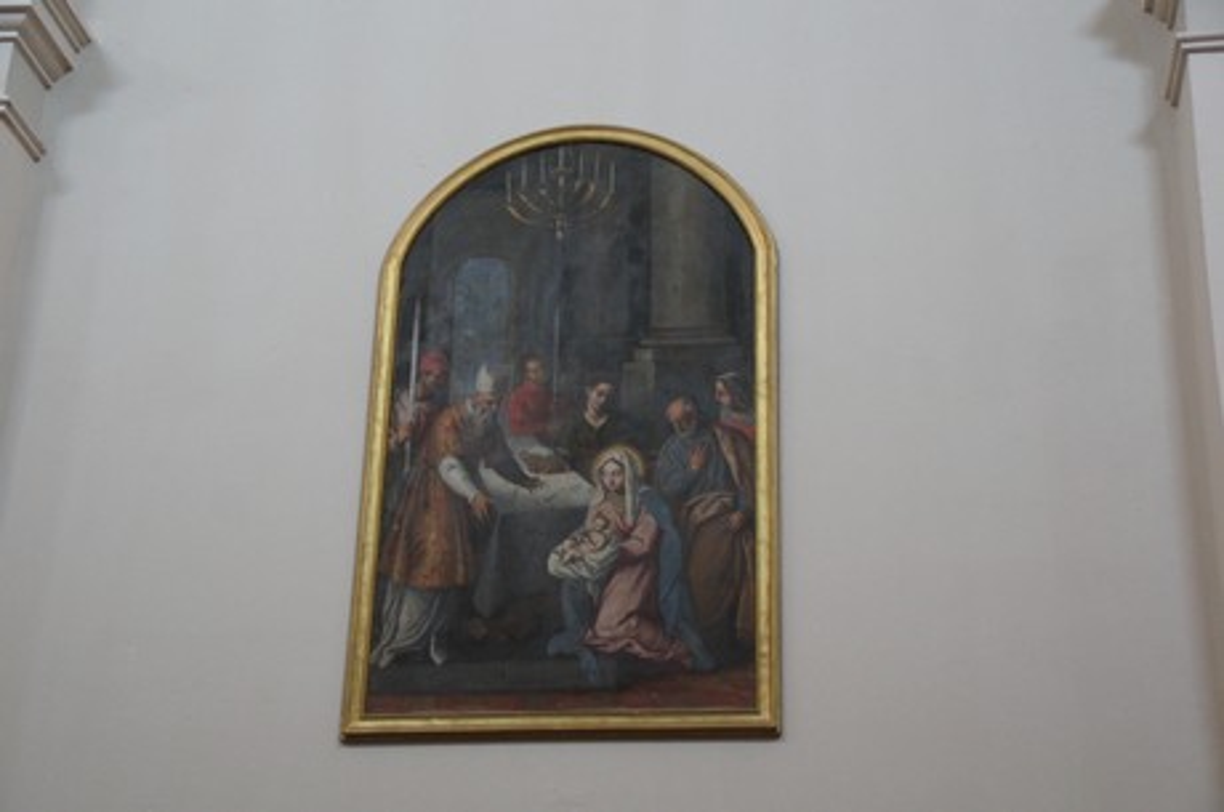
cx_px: 612
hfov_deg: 37.9
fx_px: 1782
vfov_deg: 25.7
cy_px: 406
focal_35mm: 52
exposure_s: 1/50
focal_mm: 35
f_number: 4.5
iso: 1600
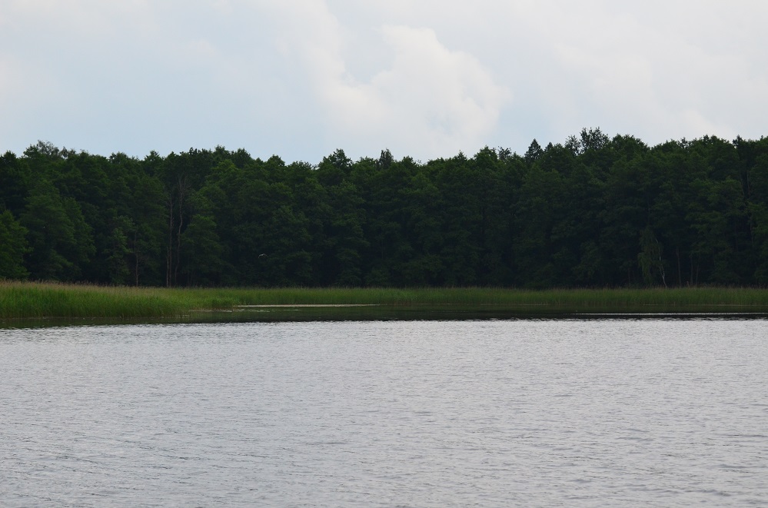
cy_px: 254
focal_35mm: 105
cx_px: 384
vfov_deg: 13.0
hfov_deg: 19.5
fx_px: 2235
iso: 1000
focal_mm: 70
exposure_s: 1/8000
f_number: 4.5
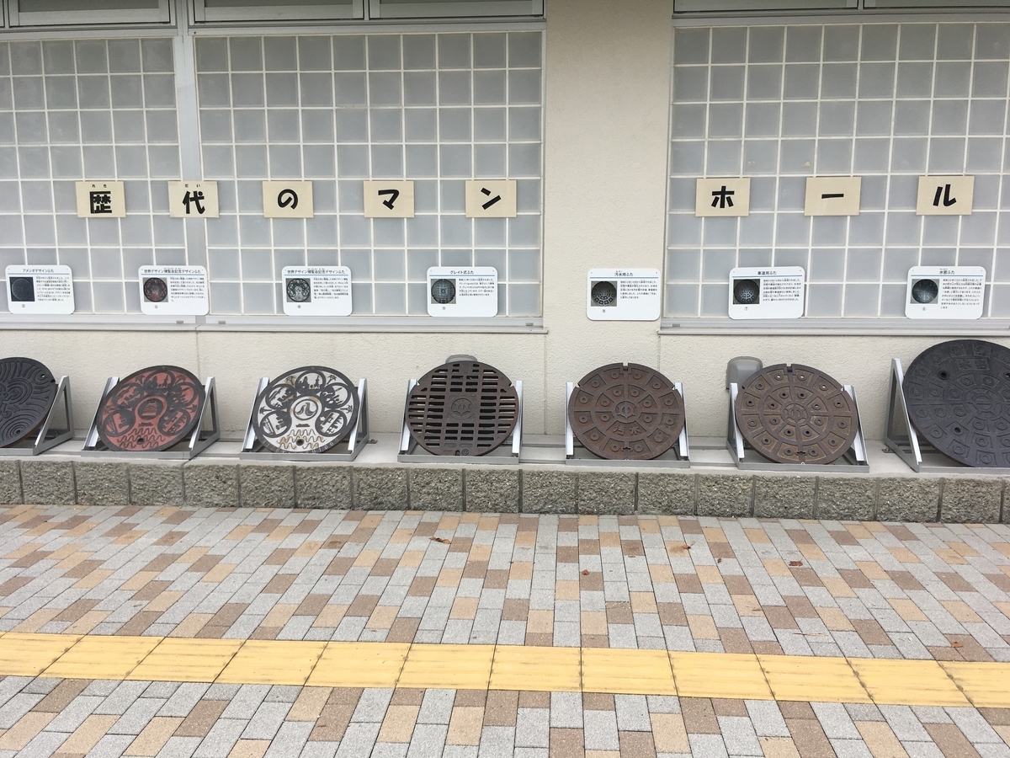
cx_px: 505
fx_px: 846
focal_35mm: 29
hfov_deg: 61.7
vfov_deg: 48.2
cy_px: 379
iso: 25
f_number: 2.2
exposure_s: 1/845
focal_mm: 4.15
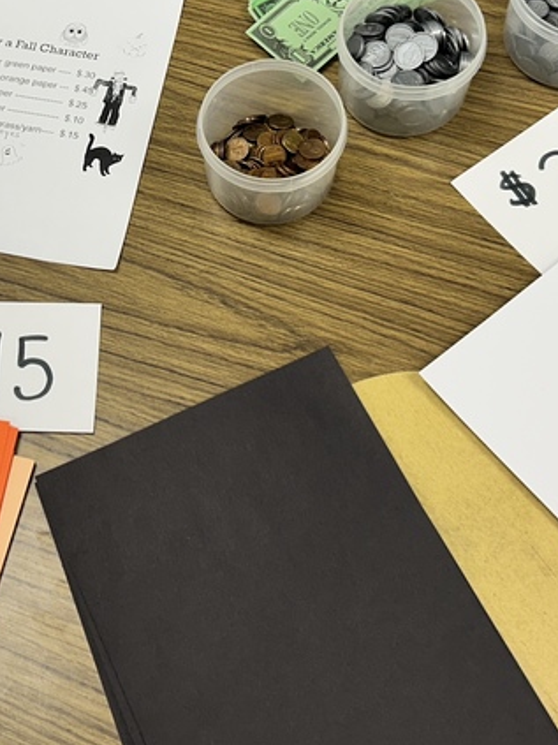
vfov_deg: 30.4
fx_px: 1355
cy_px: 213
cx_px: 99
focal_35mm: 63
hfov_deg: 22.9
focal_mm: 5.7
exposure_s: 1/120
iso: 50
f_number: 1.5
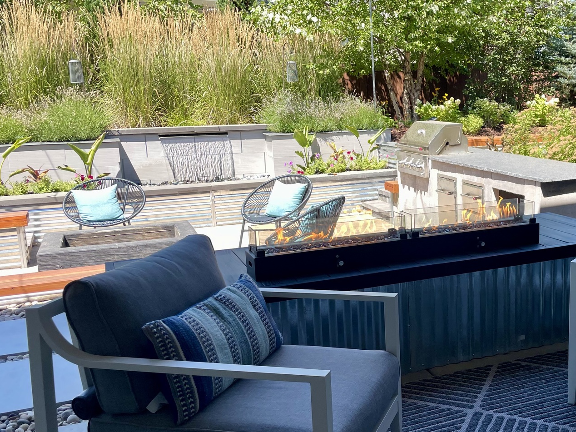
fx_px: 682
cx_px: 431
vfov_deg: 35.1
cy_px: 235
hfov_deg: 44.3
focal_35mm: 41
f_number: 1.6
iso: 32
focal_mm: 4.2
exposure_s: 1/1135
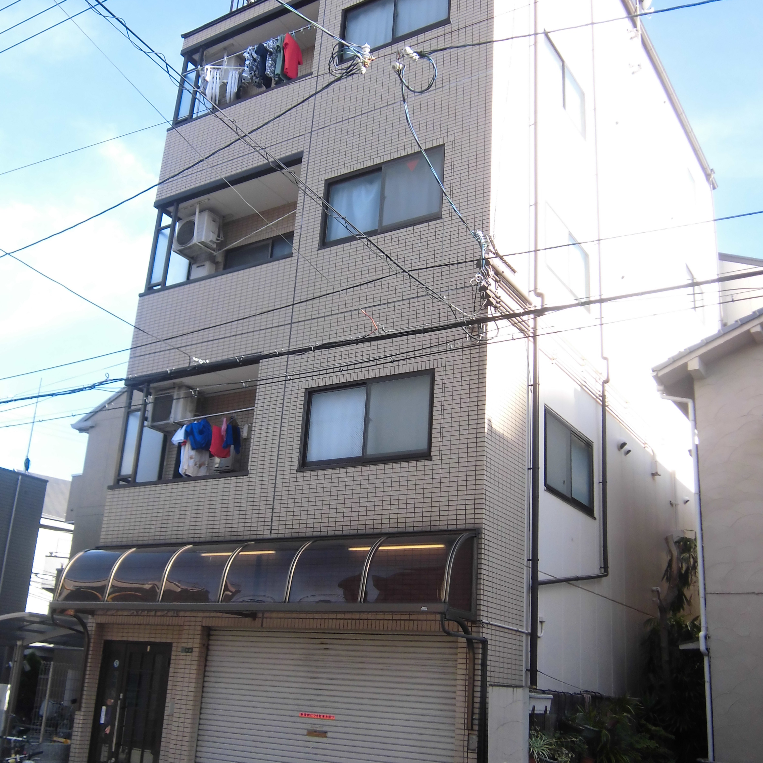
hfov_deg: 48.4
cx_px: 351
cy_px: 401
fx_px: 848
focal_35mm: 34
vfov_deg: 48.4
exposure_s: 1/250
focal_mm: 4.7
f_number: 2.8
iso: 100
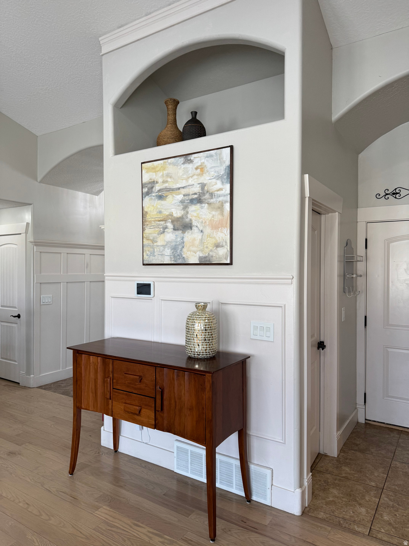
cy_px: 273
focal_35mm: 24
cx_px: 204
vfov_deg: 71.6
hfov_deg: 56.8
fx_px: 378
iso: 100
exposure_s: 1/120
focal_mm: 6.76
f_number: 1.78
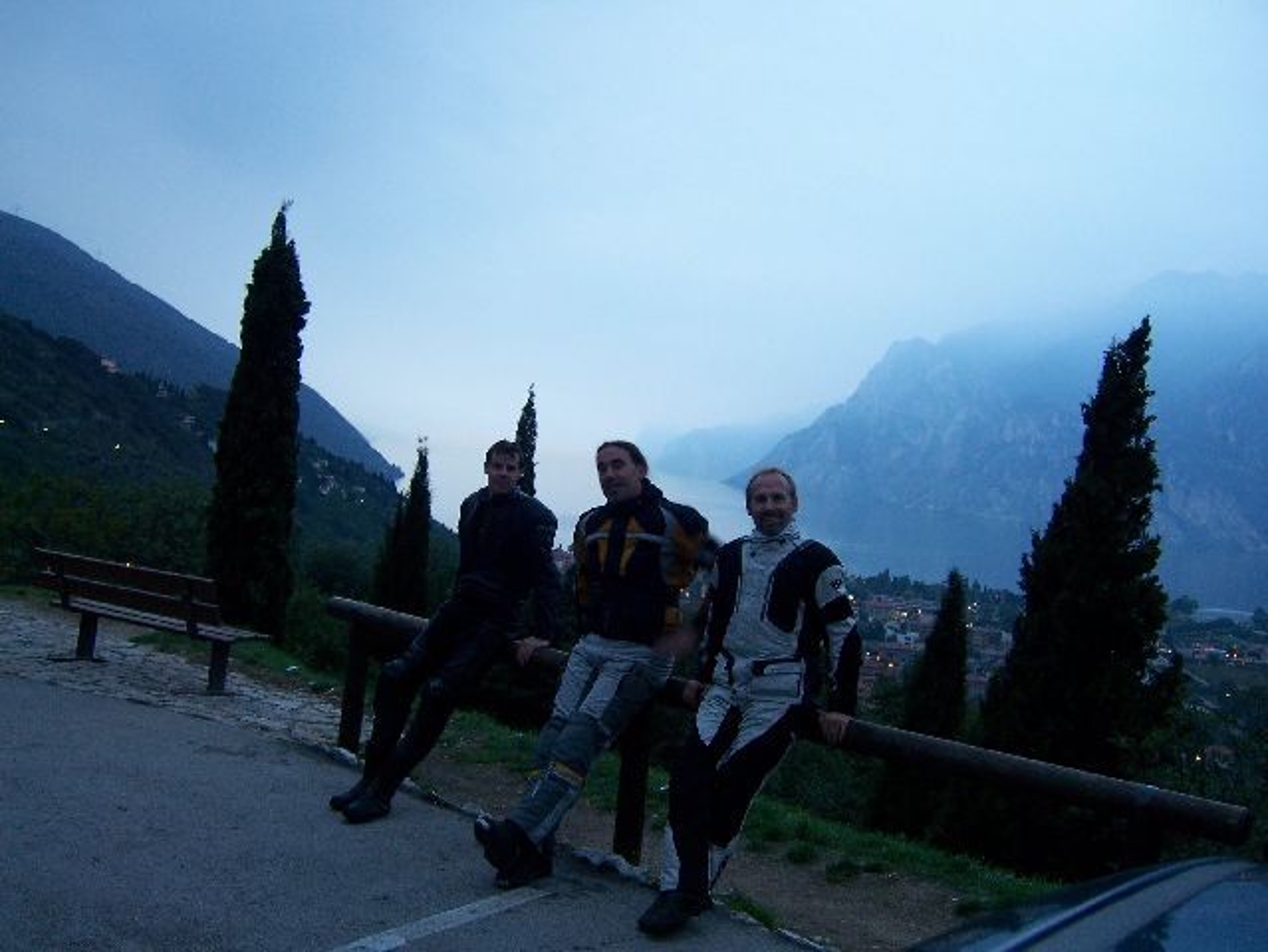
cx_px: 634
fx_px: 1319
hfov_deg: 51.3
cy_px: 476
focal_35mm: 36
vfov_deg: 39.7
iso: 160
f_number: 2.8
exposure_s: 1/8
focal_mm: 6
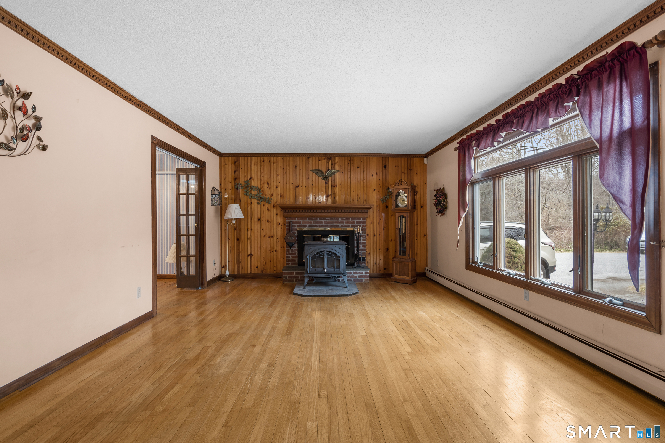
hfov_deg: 96.7
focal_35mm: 16
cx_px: 332
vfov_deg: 73.7
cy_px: 222
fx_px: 296
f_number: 9
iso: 200
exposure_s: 2.5
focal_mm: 16
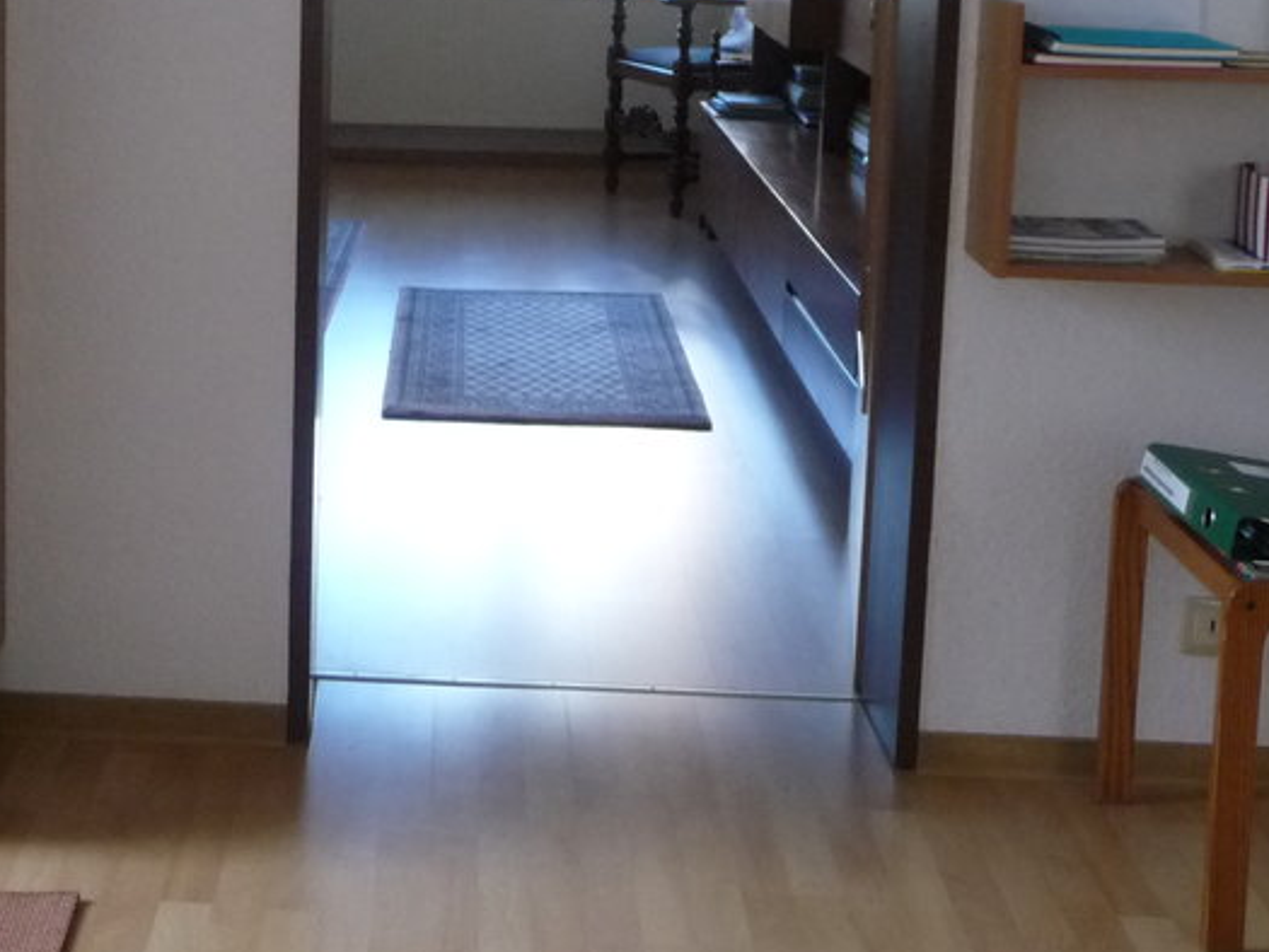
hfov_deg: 29.6
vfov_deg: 22.5
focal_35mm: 64
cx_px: 271
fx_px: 2347
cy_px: 123
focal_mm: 4.7
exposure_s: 1/30
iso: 320
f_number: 3.3
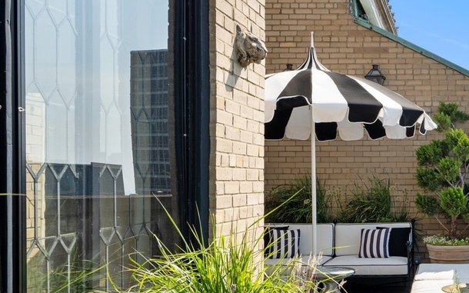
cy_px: 201
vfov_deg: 27.8
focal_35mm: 46
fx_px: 588
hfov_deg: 39.0
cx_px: 457
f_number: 9
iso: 320
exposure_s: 1/320
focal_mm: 17
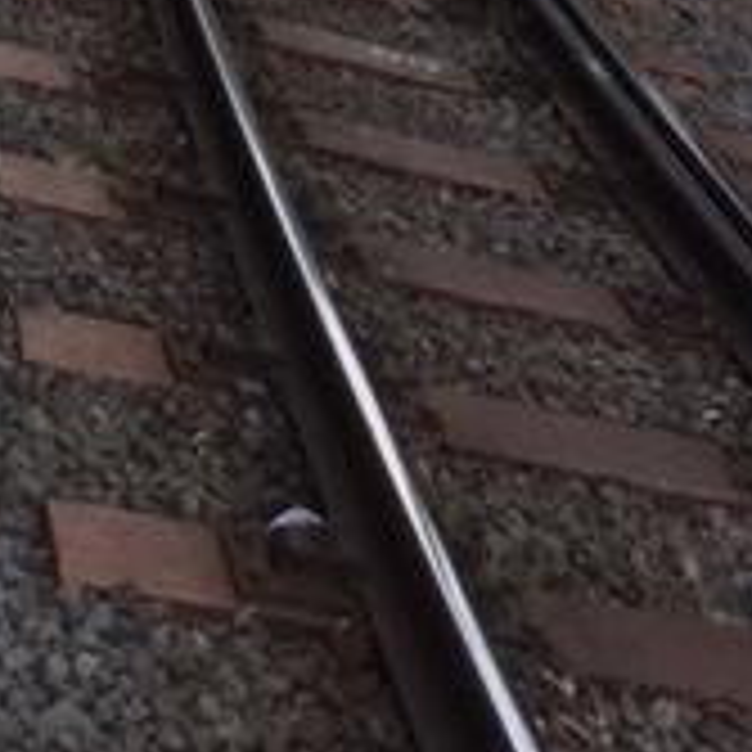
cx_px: 270
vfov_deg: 15.4
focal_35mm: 98
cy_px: -576
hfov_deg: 17.7
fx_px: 2409
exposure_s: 1/40
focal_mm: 4.2
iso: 32
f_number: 2.2
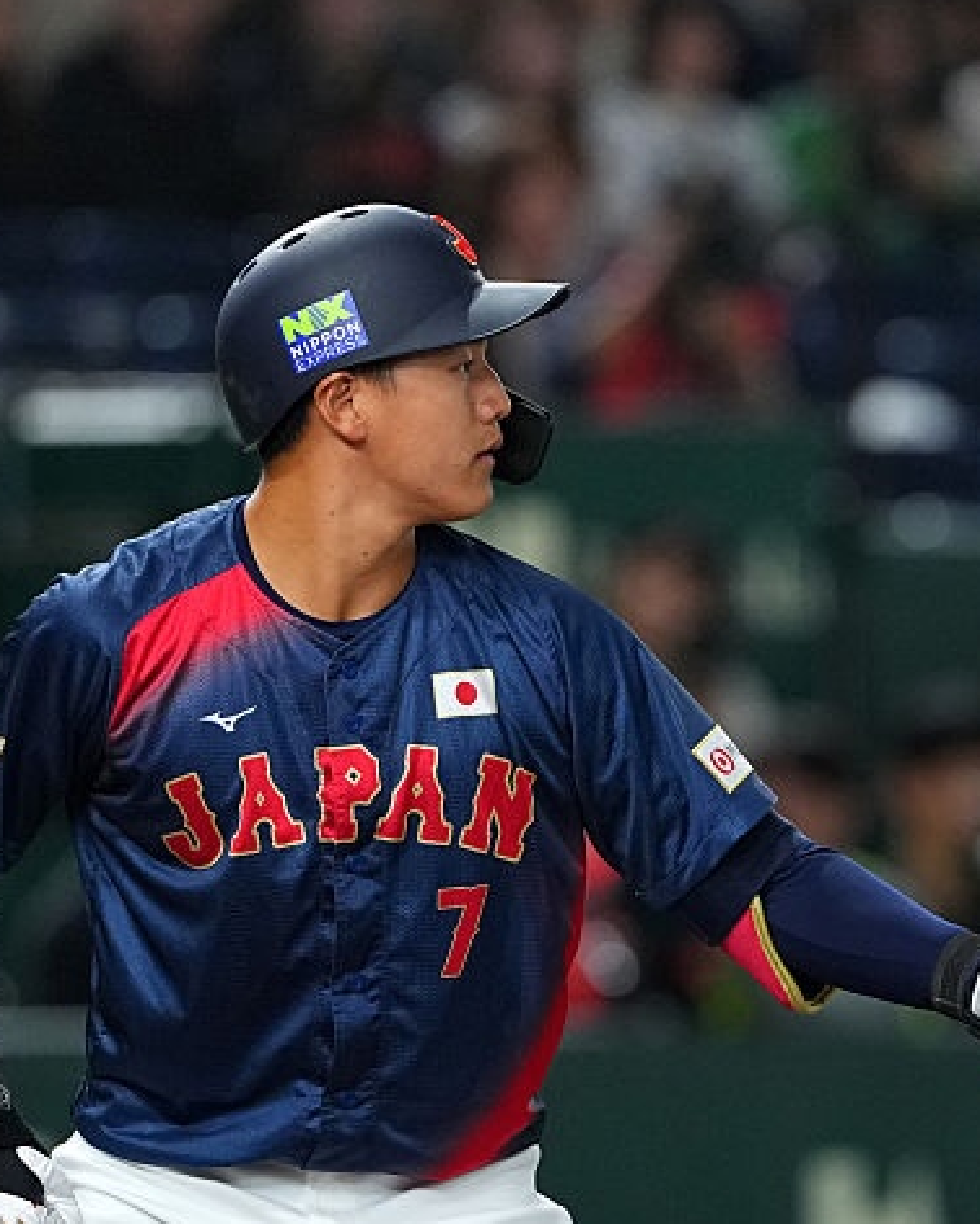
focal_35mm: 916
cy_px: 831
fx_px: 33188
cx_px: 811
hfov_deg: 1.7
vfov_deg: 2.1
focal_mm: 300
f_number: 2.8
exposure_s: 1/1250
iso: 2500
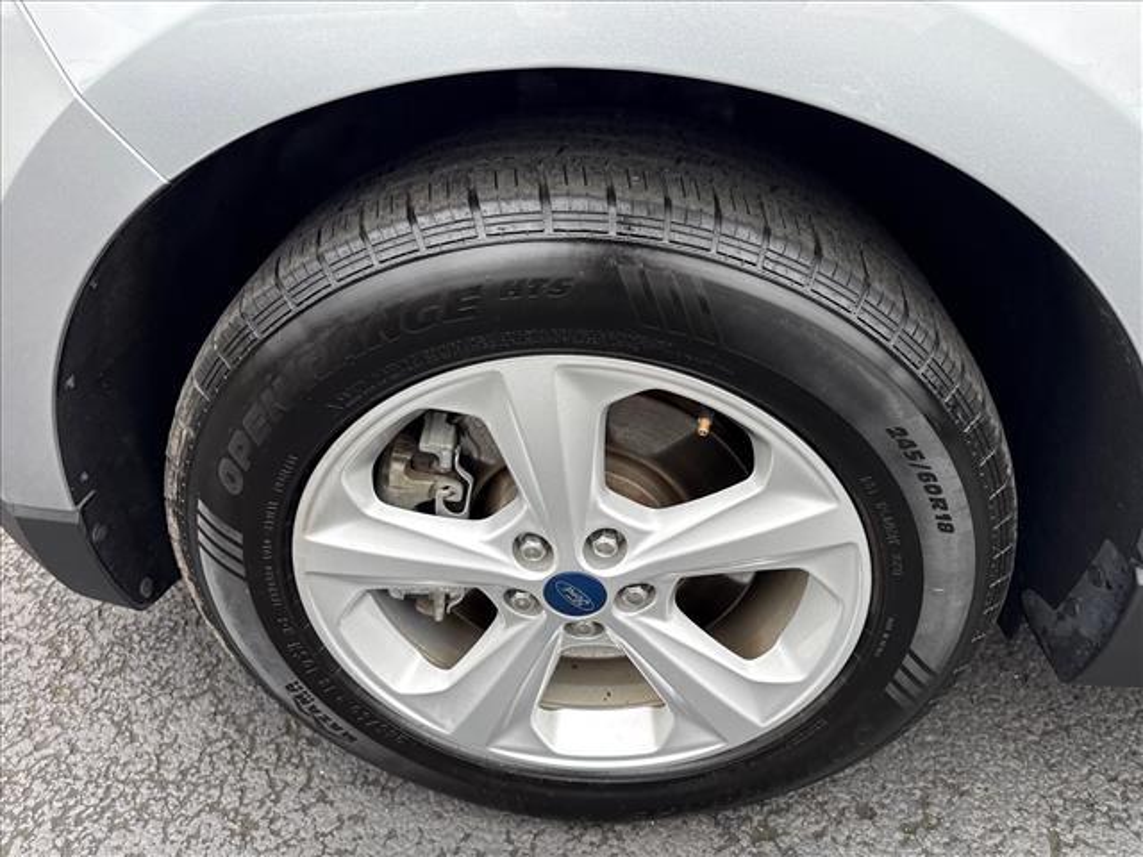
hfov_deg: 71.6
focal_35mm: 24
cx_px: 572
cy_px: 428
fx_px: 792
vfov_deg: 56.8
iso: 100
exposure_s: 1/607
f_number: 1.78
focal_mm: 6.76
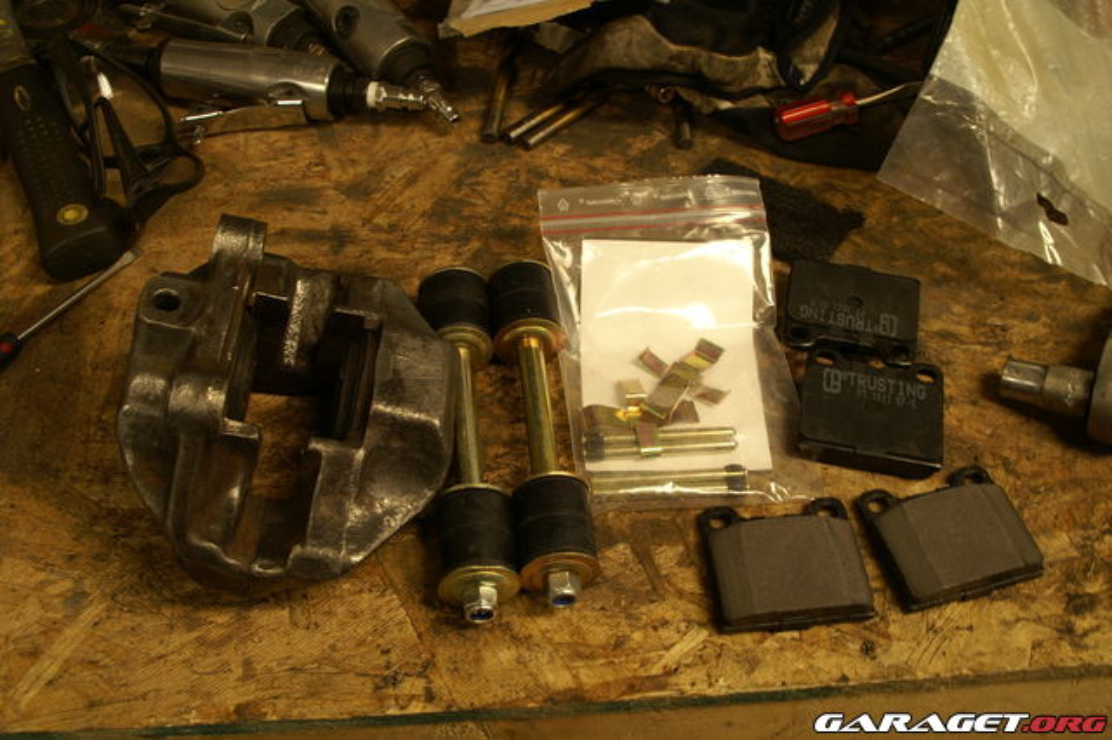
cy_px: 370
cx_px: 556
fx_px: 1204
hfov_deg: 49.6
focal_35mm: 39
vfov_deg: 34.2
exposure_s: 1/4
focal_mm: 26
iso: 100
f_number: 9.5
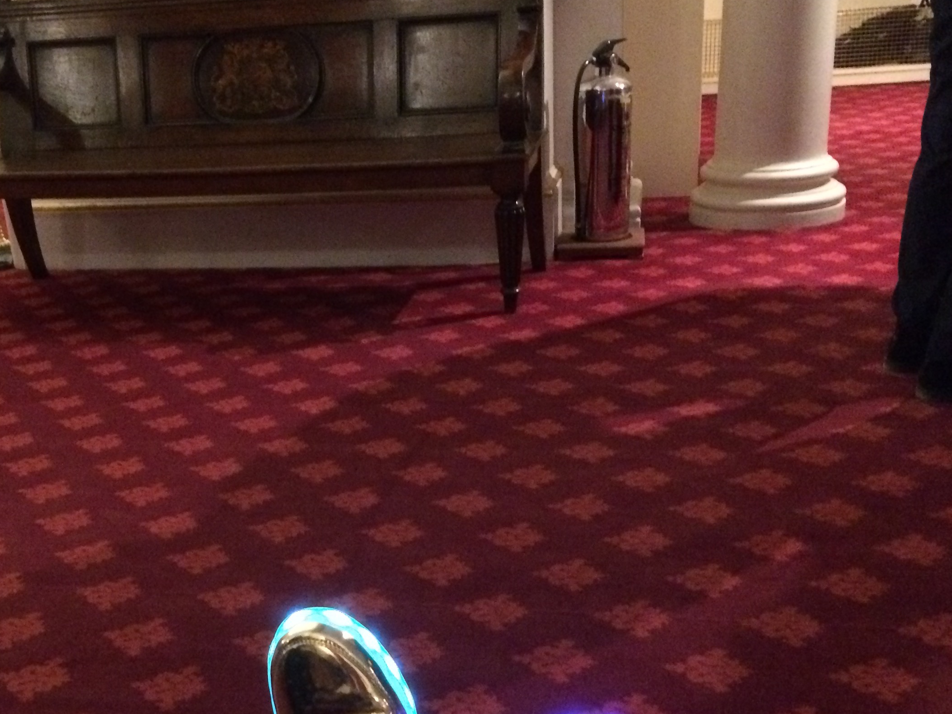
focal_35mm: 45
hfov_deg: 41.8
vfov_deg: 31.8
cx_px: 358
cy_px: 505
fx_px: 1238
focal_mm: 4.15
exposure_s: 1/17
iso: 640
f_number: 2.2
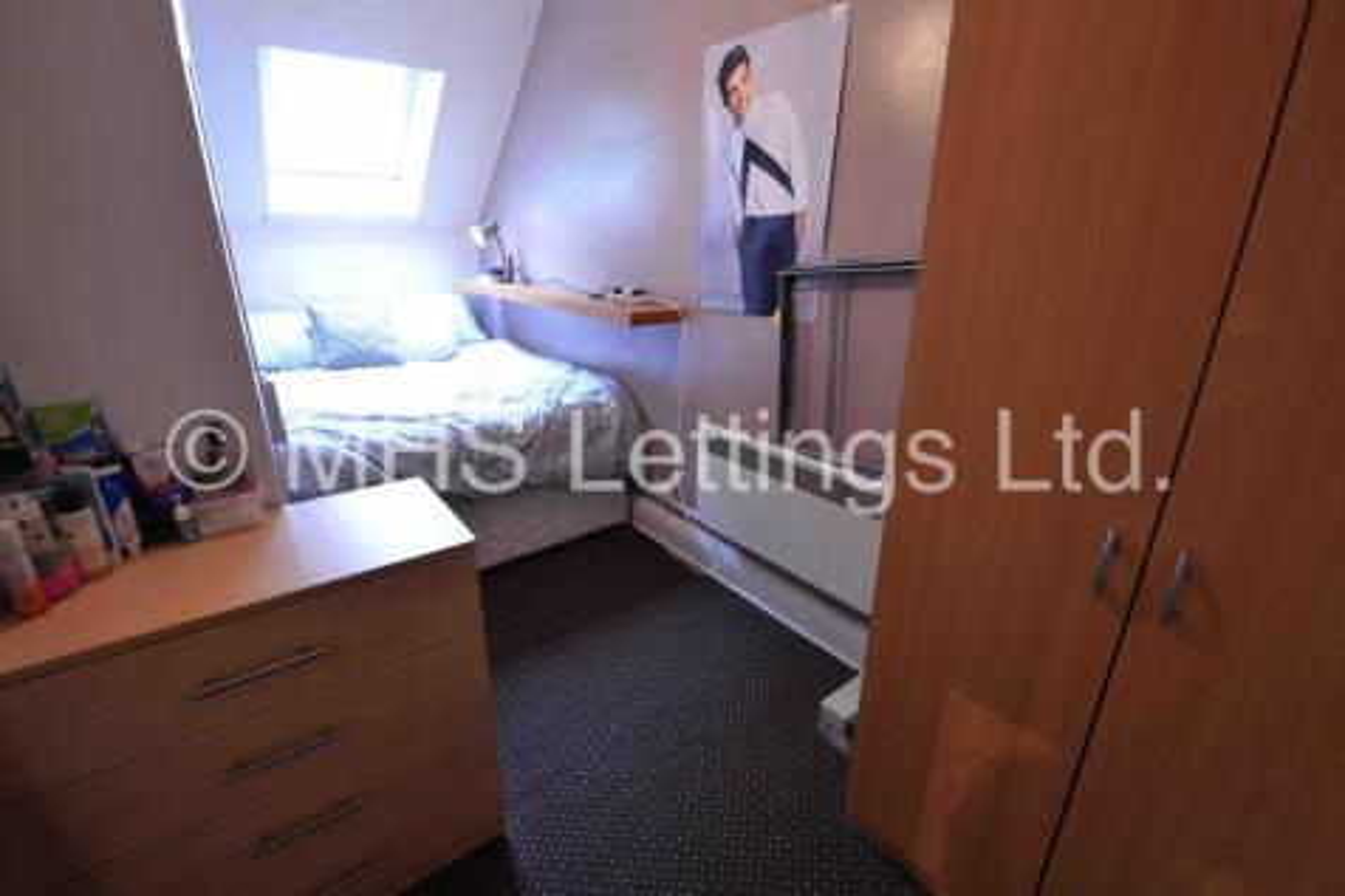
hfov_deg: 100.4
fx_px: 560
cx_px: 672
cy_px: 448
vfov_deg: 77.3
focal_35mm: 15
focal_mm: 10
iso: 1000
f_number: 5
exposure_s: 1/13
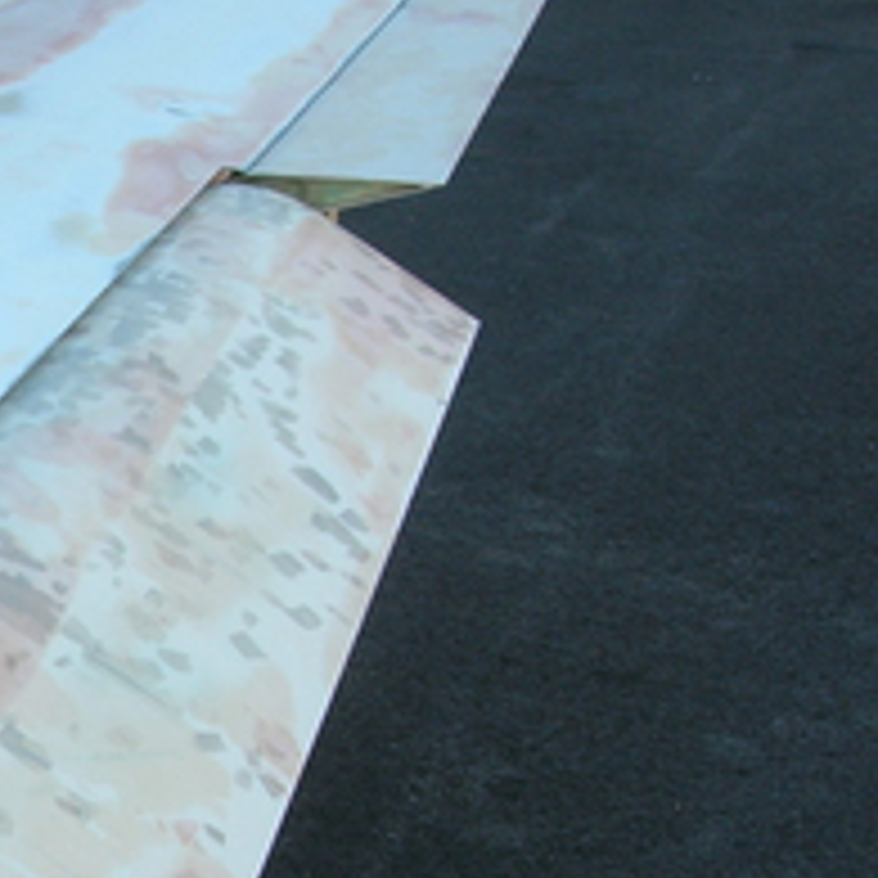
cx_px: -378
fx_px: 3157
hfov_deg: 14.9
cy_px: 684
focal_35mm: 110
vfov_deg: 15.7
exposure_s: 1/79.1
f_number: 4.8
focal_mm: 7.8
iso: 64
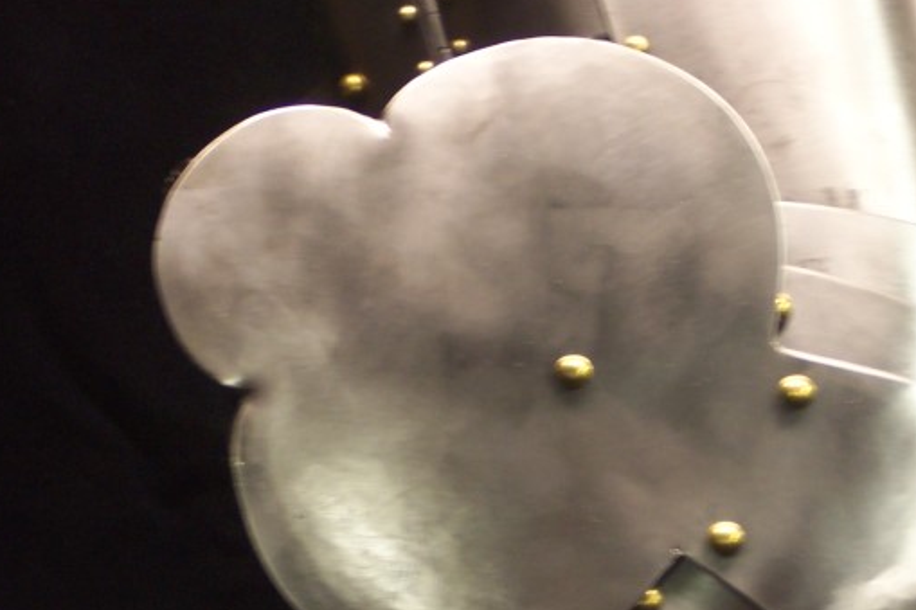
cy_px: 401
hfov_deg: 15.0
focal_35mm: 137
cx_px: 568
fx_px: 3485
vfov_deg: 10.0
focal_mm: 21.3
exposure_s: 1/8
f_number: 4.8
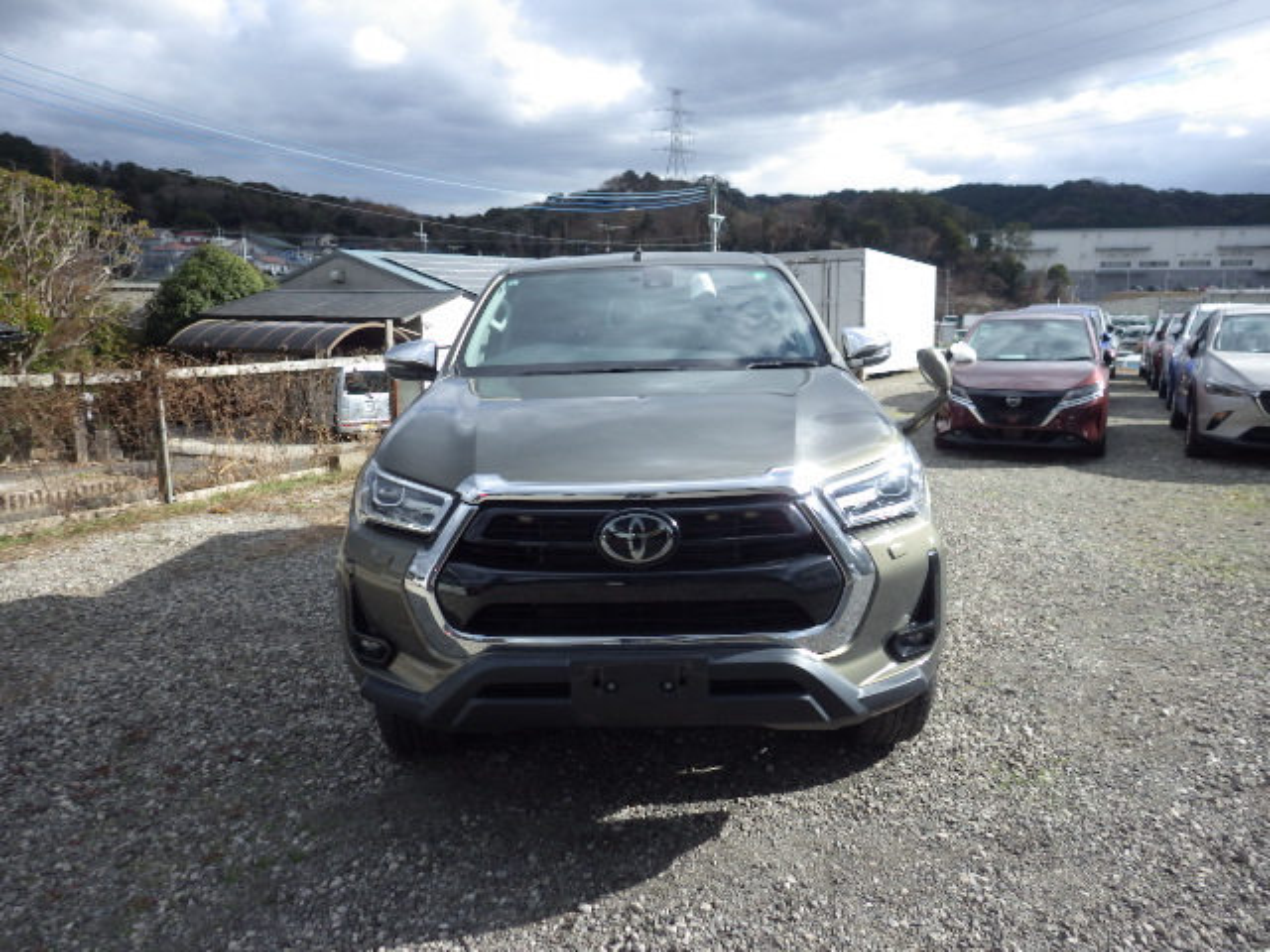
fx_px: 917
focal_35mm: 25
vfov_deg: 54.9
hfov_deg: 69.4
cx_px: 635
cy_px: 476
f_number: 2.8
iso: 125
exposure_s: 1/1000
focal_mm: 4.5
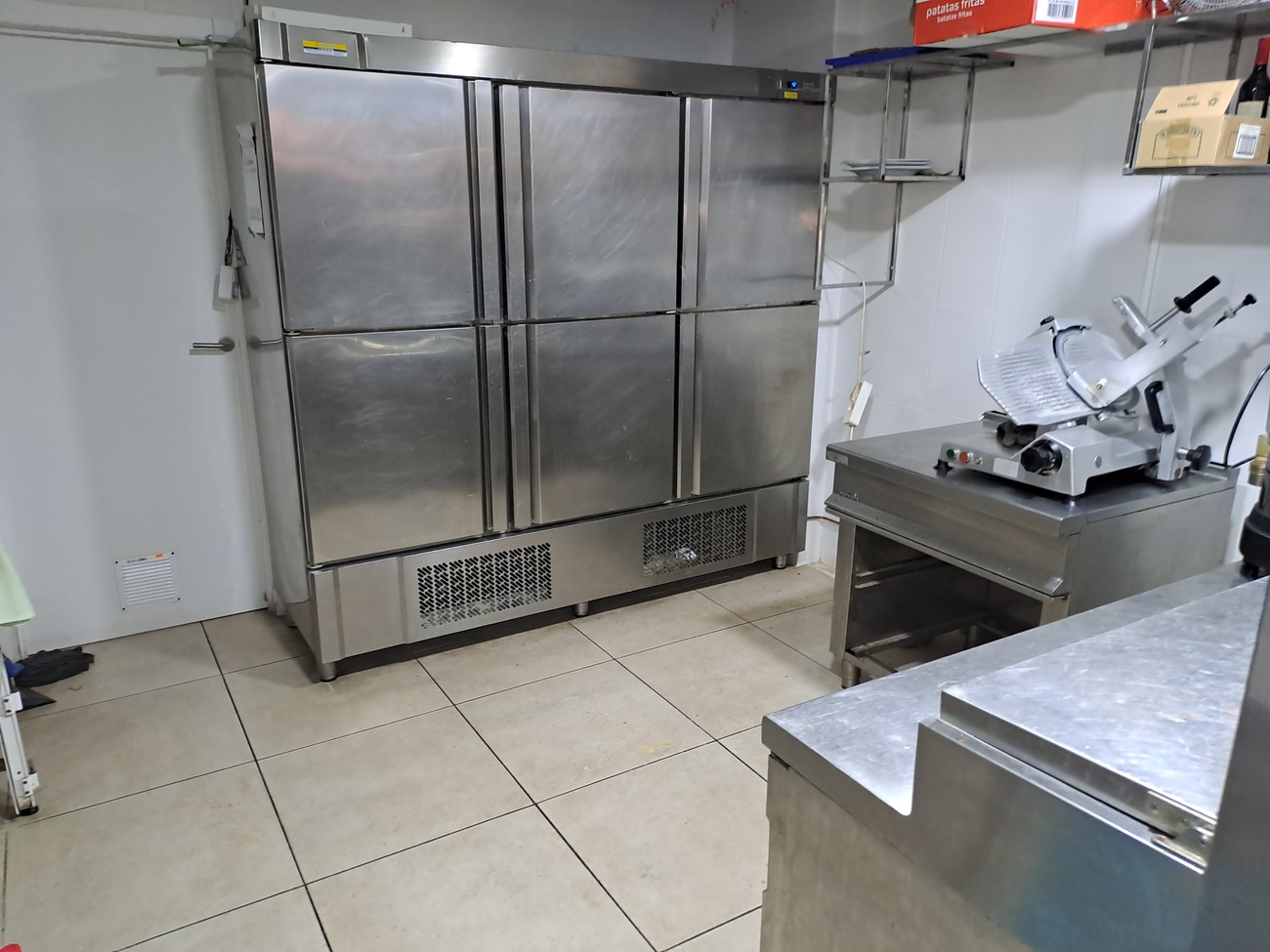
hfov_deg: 69.4
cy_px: 476
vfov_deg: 54.9
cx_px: 635
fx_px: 917
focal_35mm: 25
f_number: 1.8
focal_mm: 4.65
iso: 320
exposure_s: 1/25
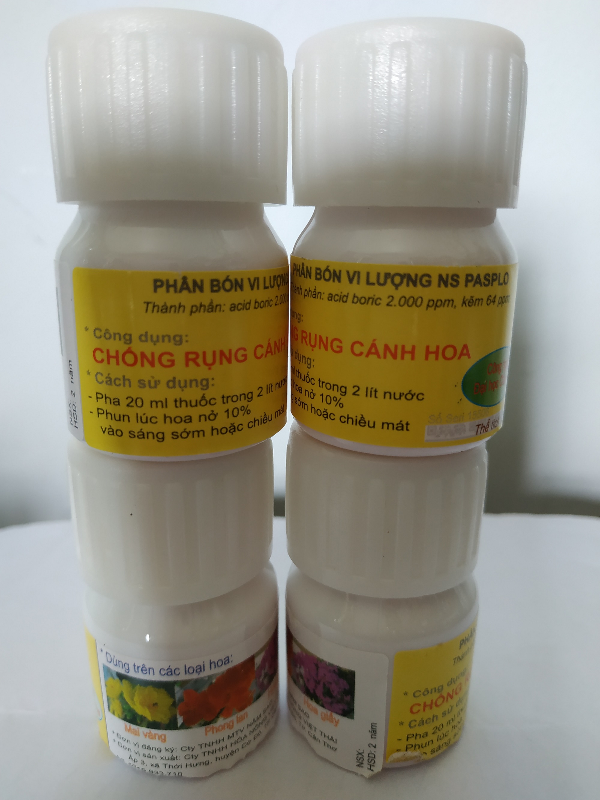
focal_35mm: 24
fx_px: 555
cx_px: 300
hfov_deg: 56.8
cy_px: 400
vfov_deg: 71.6
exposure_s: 1/25
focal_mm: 3.94
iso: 250
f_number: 1.9
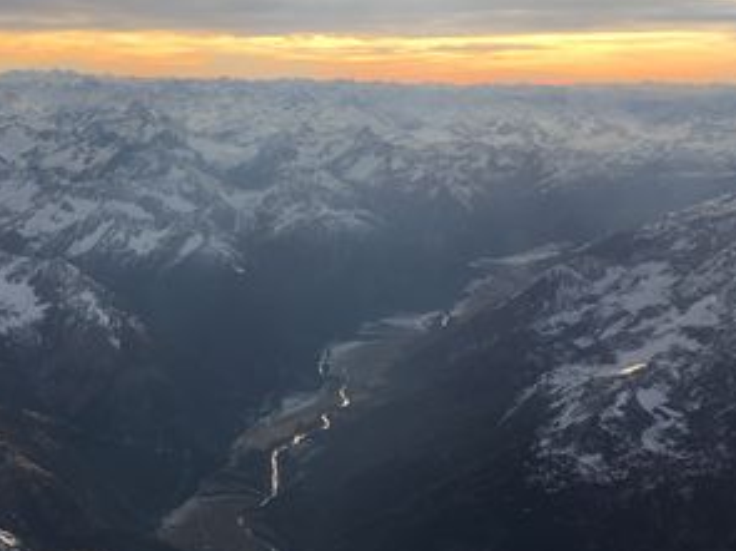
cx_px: 165
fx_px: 1254
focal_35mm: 59
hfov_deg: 32.0
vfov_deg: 24.8
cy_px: 312
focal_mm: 4.15
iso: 25
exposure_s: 1/1026
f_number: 2.2
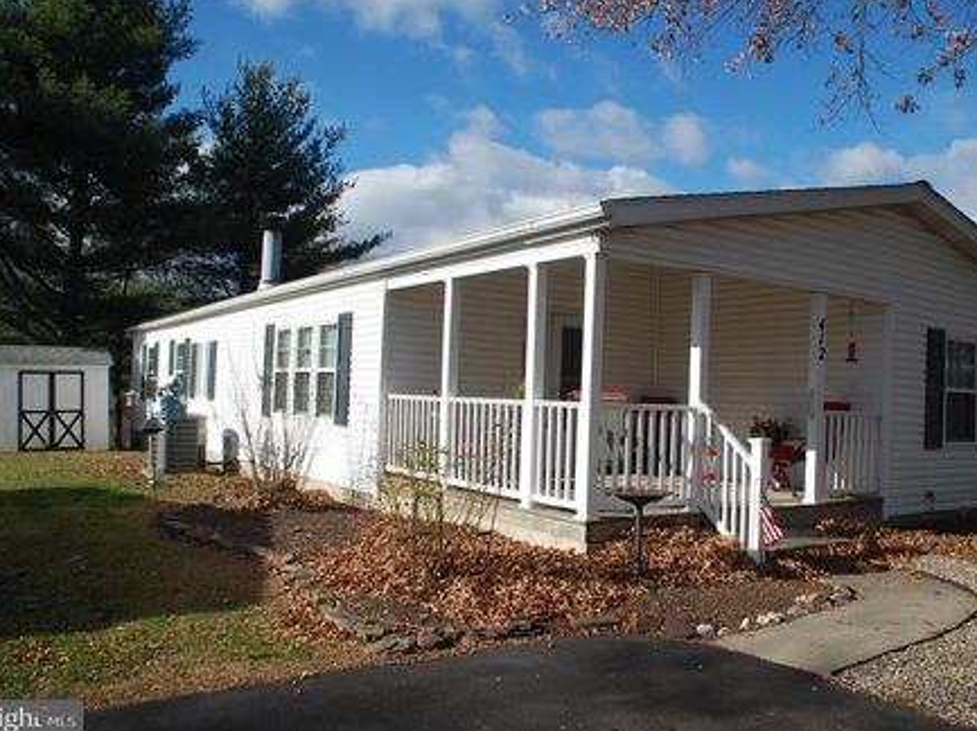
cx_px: 526
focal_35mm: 30
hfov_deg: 59.9
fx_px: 846
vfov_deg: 46.7
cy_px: 364
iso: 200
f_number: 10
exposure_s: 1/400
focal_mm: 18
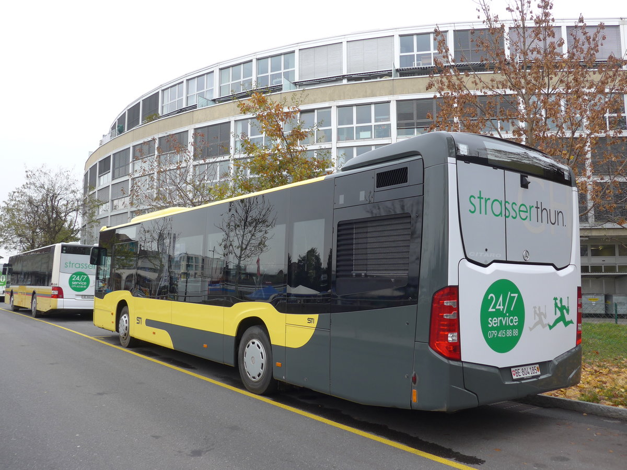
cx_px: 314
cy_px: 235
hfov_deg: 61.7
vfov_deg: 48.2
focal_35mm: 29
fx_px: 525
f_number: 2.8
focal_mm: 6
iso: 80
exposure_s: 1/250
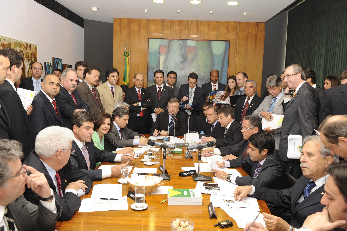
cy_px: 116
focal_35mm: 32
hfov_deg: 58.7
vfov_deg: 41.1
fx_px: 308
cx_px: 174
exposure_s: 1/60
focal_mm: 32
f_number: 5.6
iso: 400
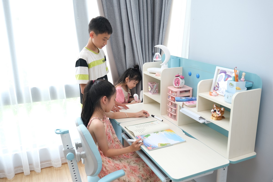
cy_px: 91
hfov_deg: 61.9
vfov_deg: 43.6
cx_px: 136
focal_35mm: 30
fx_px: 227
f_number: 4
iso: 400
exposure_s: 1/100
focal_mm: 20.2
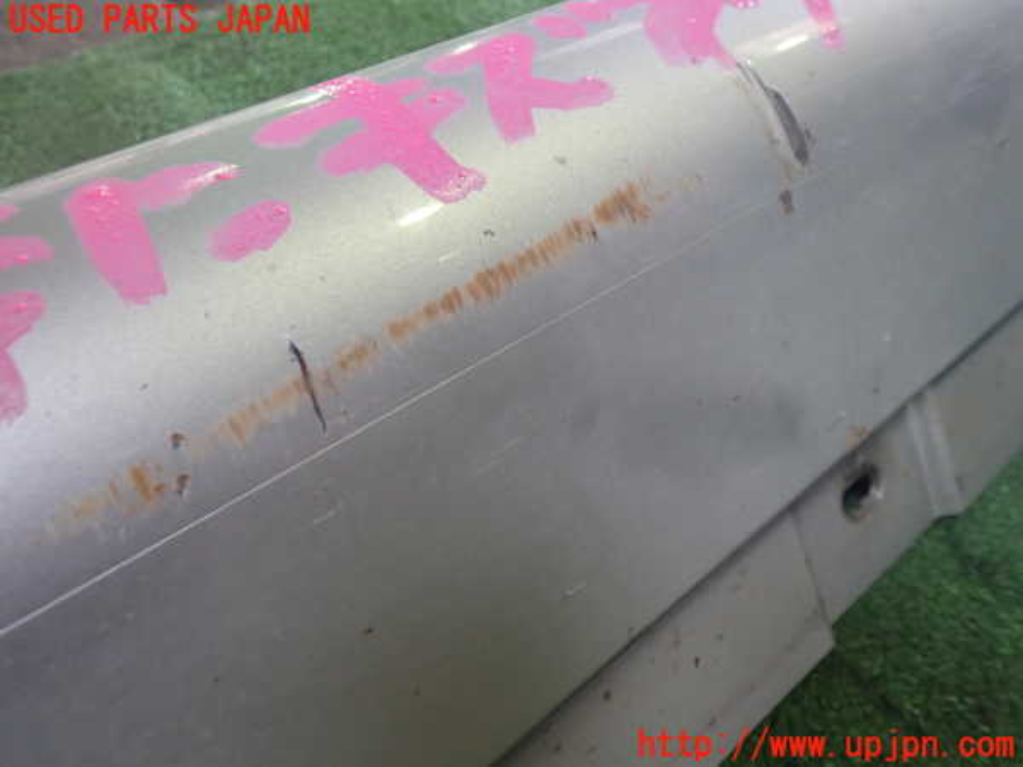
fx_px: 887
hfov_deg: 60.0
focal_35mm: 30
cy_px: 384
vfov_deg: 46.8
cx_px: 512
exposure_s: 1/30
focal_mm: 5.4
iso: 250
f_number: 2.3
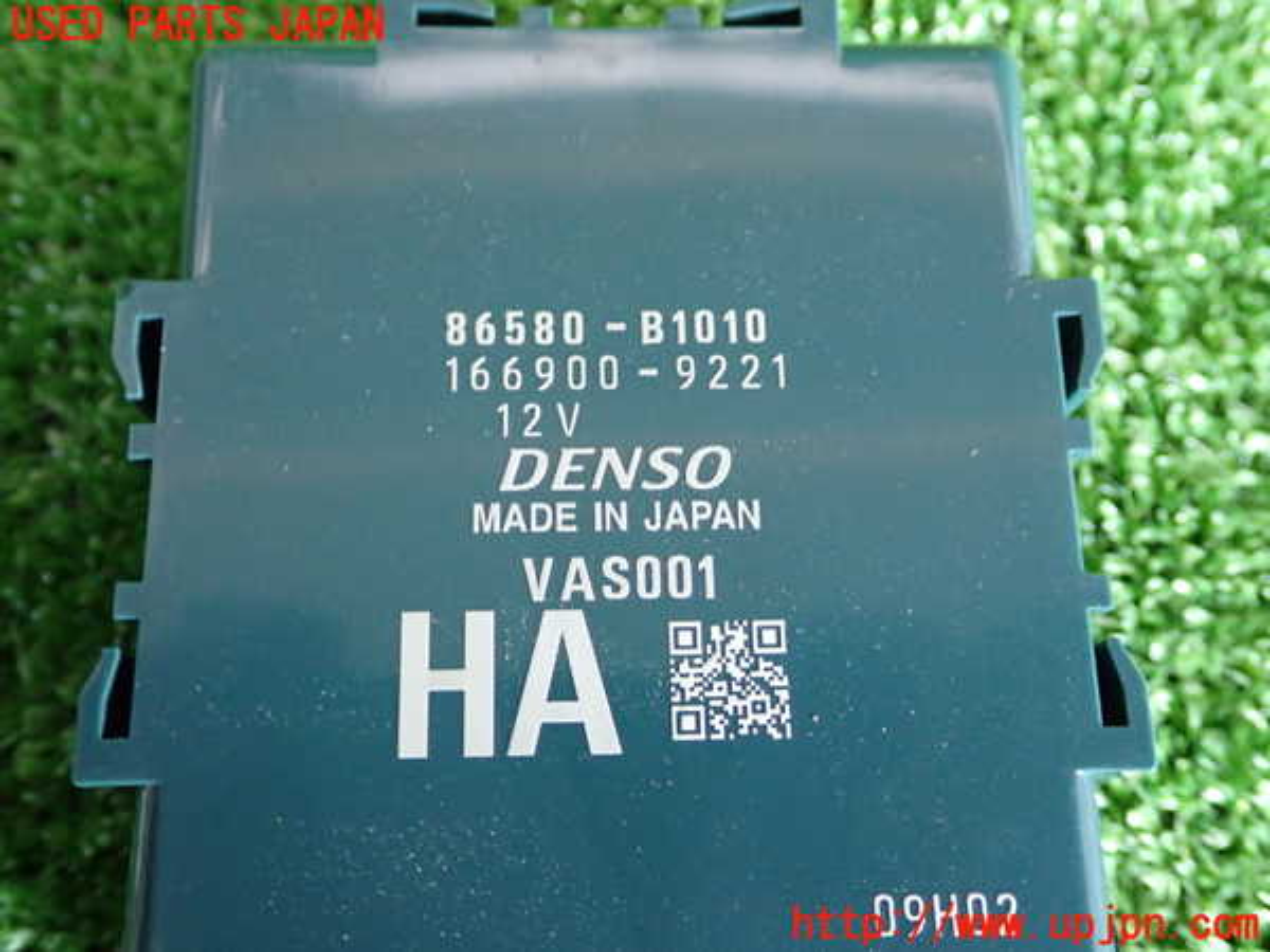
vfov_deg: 37.7
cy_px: 476
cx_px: 635
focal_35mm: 38
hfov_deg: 49.0
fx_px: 1394
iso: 800
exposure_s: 1/40
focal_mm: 6.83
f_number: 2.7
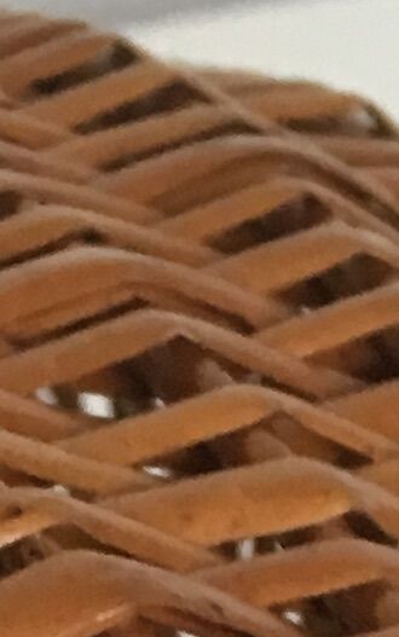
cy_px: 1643
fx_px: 4083
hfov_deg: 5.4
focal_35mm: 235
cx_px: -474
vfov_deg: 8.1
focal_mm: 4.15
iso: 125
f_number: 2.2
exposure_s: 1/33
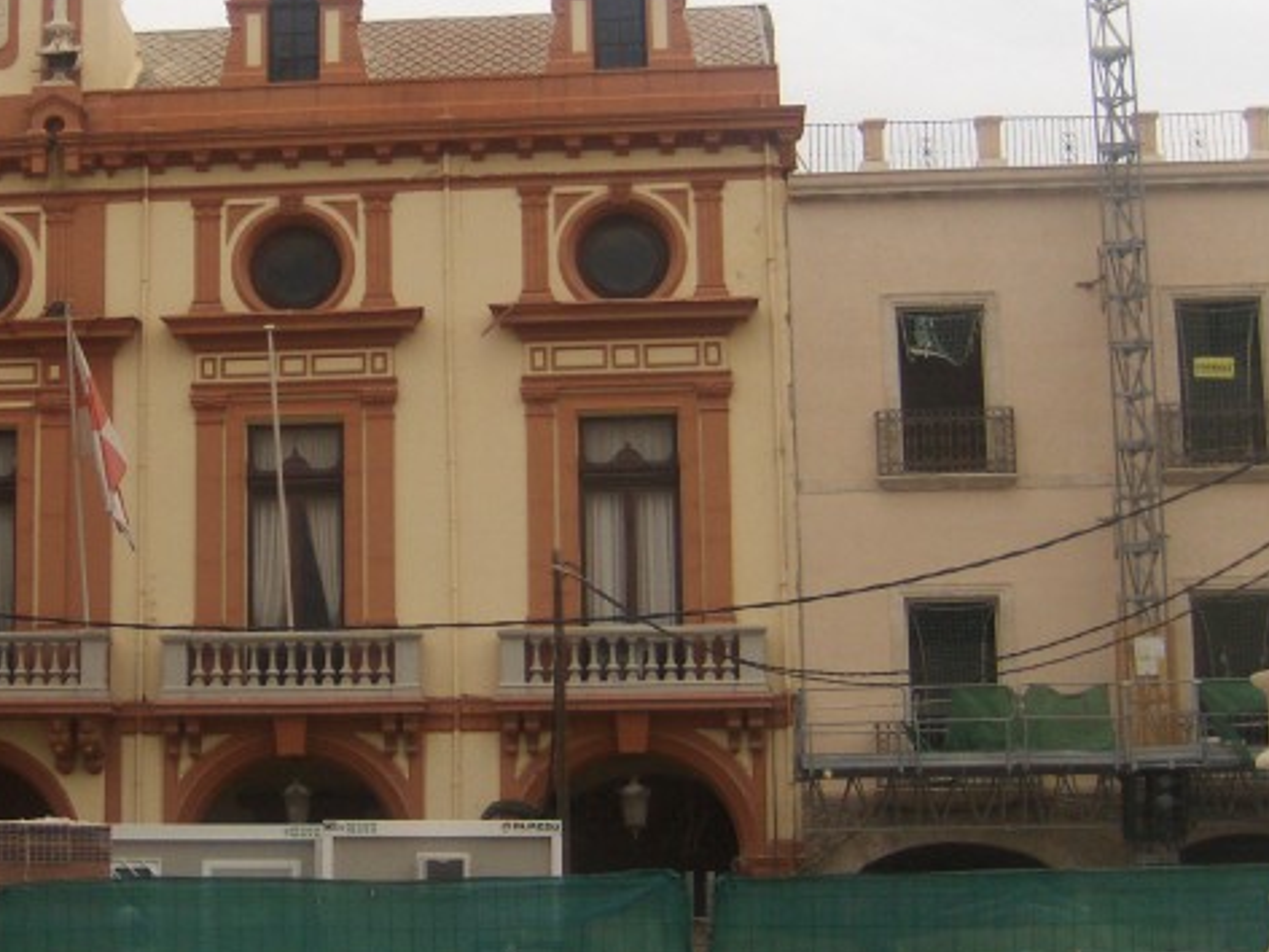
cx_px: 91
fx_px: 2786
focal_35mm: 76
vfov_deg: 19.4
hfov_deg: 24.8
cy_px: 387
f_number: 2.8
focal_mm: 7.5
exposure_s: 1/238
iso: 100
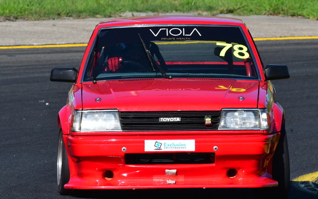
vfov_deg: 1.5
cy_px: 105
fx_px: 7764
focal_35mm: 896
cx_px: 193
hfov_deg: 2.3
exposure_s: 1/640
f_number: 13
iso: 500
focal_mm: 420
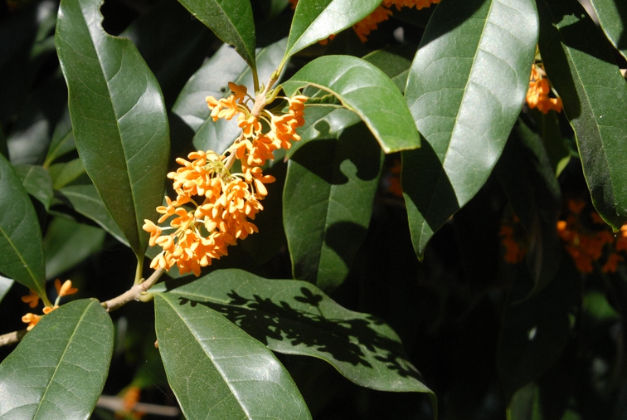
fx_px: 1947
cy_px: 193
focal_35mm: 112
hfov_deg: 18.2
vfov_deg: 12.3
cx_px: 204
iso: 400
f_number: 8
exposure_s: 1/250
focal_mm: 55
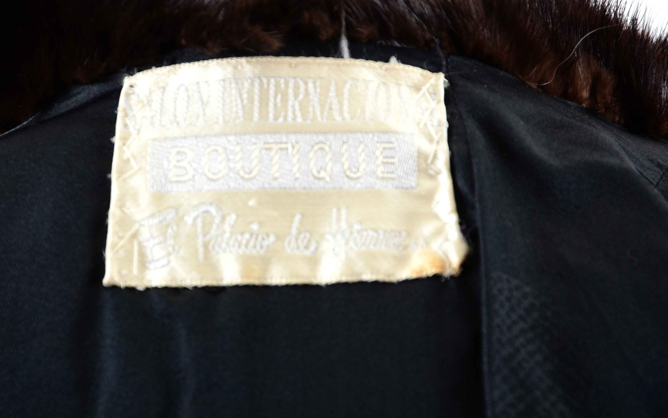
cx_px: 277
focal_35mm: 196
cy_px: 250
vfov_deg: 6.7
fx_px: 3561
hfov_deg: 10.7
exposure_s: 1/250
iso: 200
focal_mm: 105
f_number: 7.1
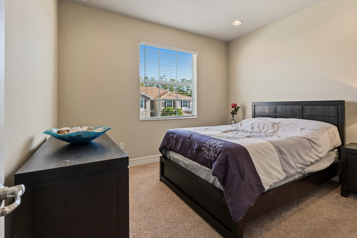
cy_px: 105
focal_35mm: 17
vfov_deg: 70.2
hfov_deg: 93.0
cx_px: 197
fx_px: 169
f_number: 9
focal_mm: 14
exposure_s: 1/2.5
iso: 250
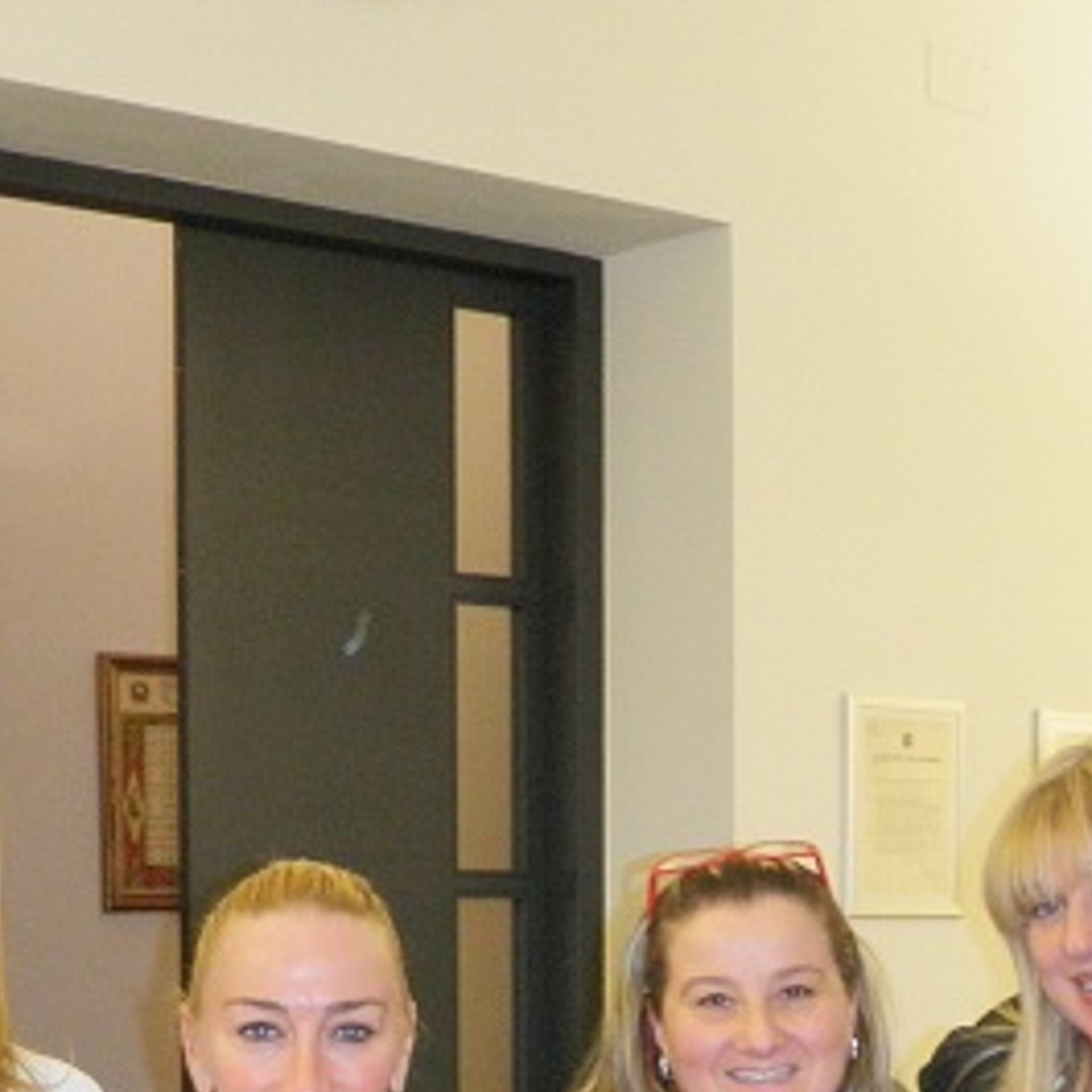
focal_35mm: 84
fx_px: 2998
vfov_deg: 19.8
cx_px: 795
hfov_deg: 20.5
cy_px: 1164
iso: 160
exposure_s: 1/30
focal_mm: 5
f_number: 3.5
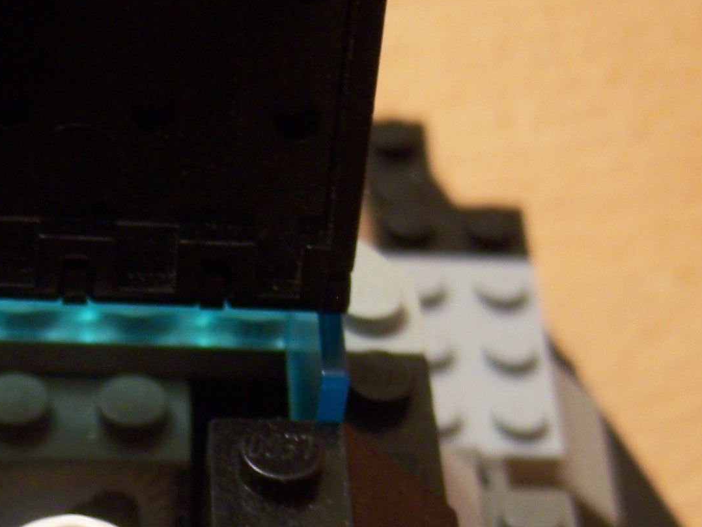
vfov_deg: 16.7
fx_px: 1744
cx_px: 60
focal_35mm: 86
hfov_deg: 22.2
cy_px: 573
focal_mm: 6.2
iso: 160
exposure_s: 1/8
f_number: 2.8
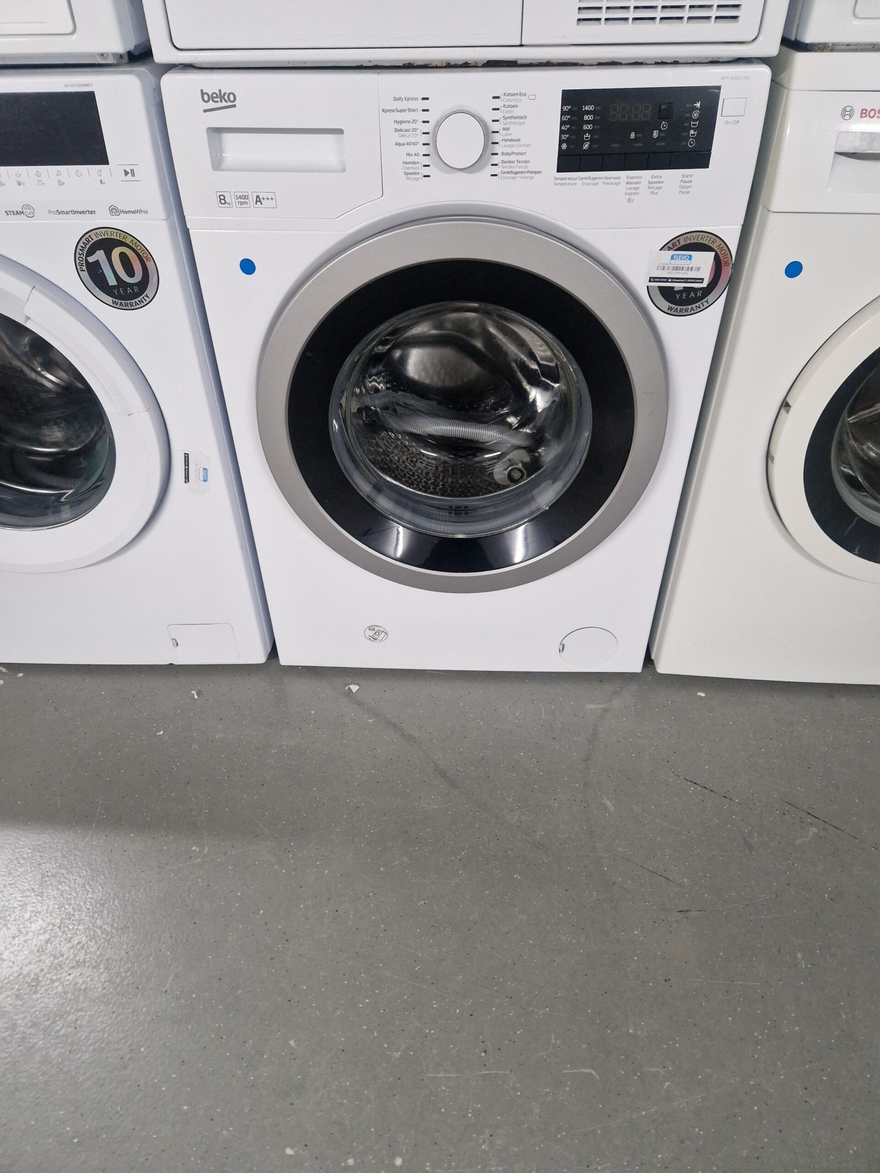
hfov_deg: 58.9
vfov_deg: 73.9
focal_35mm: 23
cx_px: 440
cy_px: 586
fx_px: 780
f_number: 1.8
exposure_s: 1/100
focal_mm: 5.4
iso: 1000
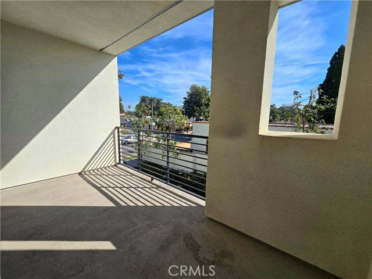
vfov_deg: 89.9
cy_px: 140
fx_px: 140
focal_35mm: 13
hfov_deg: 106.2
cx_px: 186
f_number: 2.2
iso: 50
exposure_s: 1/3333
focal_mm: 2.2
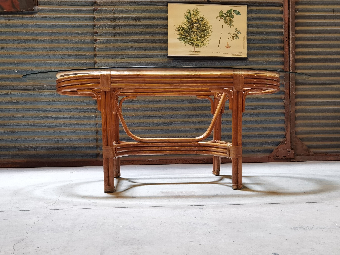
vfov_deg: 38.7
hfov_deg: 50.1
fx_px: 363
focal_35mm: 37
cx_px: 170
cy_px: 128
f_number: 1.9
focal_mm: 6.71
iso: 250
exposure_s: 1/33.3
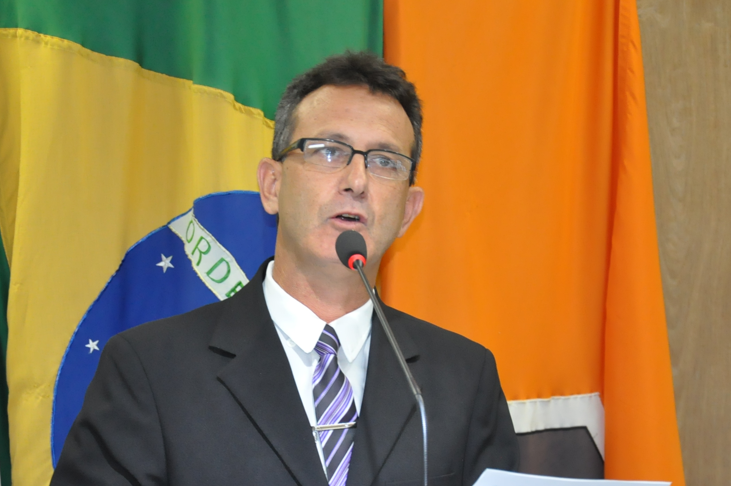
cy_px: 314
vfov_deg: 10.6
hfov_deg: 15.9
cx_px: 309
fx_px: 2617
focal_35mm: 129
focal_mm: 66
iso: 2000
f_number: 5.3
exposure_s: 1/60
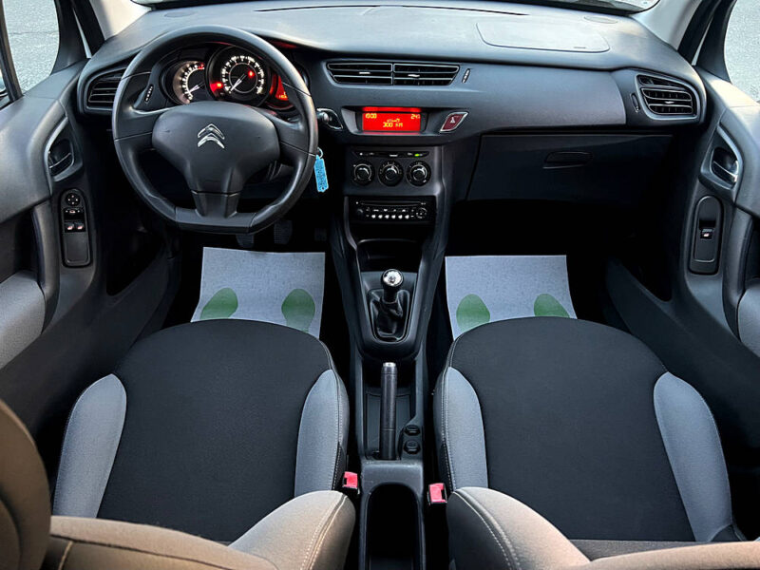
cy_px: 285
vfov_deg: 53.1
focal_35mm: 26
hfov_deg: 67.3
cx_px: 380
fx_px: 571
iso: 400
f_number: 1.5
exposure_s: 1/33
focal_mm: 5.7
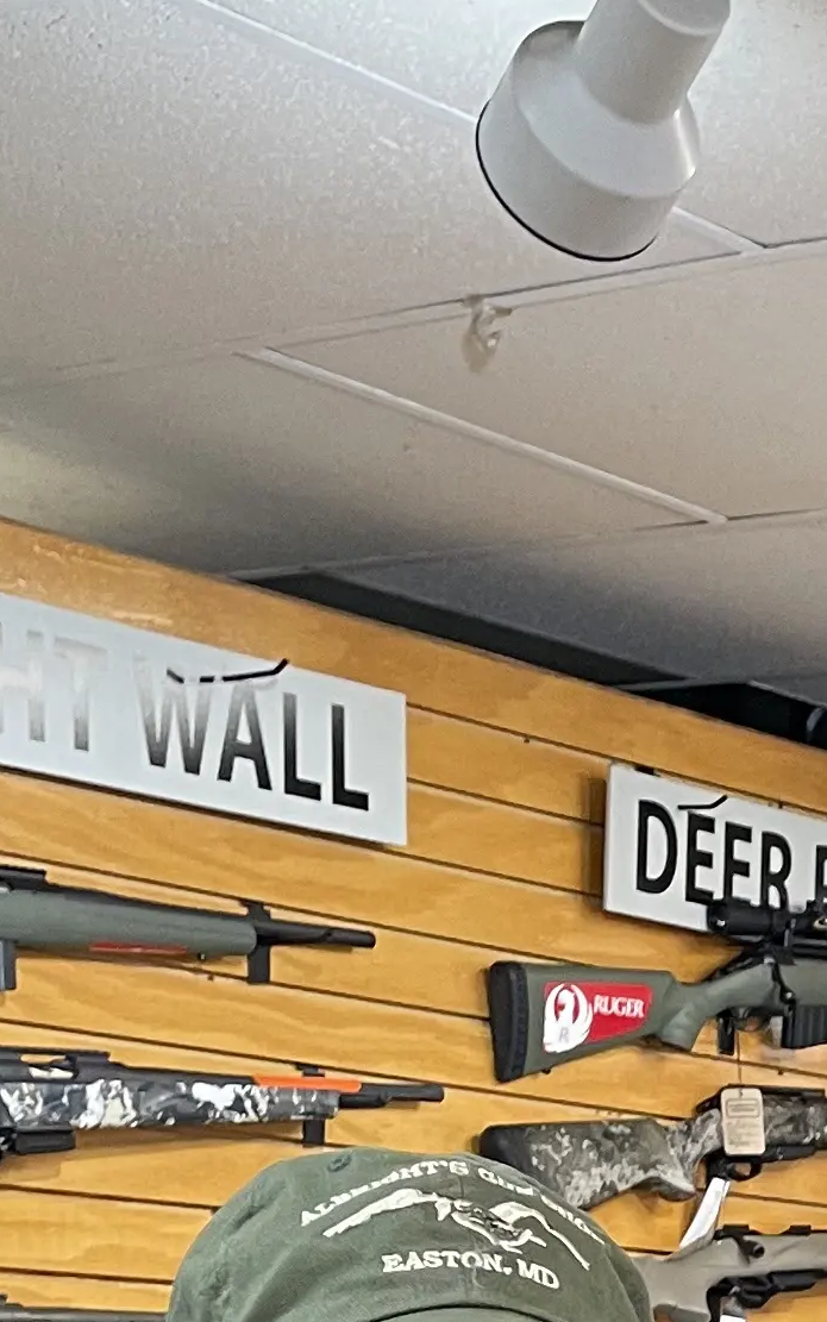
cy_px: 1873
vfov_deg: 18.8
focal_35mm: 100
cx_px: 1596
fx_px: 3604
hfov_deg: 11.8
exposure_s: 1/60
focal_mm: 4.2
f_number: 1.6
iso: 125
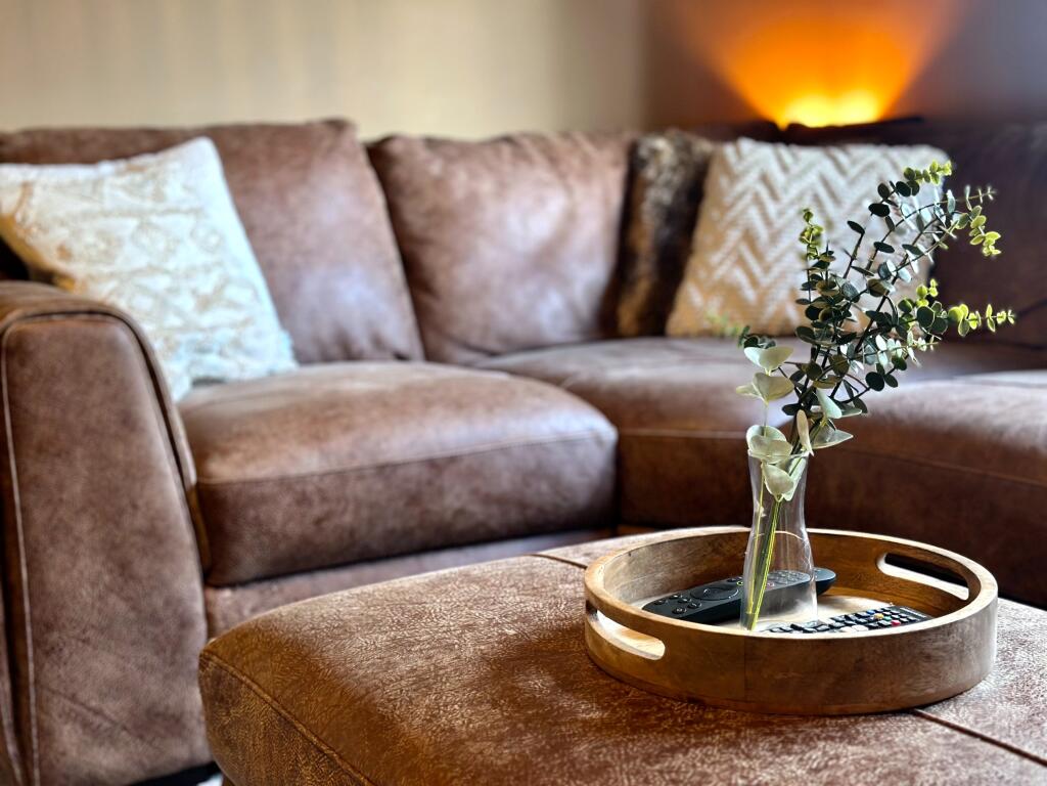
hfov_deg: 39.7
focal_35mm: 48
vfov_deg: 30.3
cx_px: 524
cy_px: 393
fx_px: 1452
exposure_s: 1/33
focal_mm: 6.86
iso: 320
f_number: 1.78
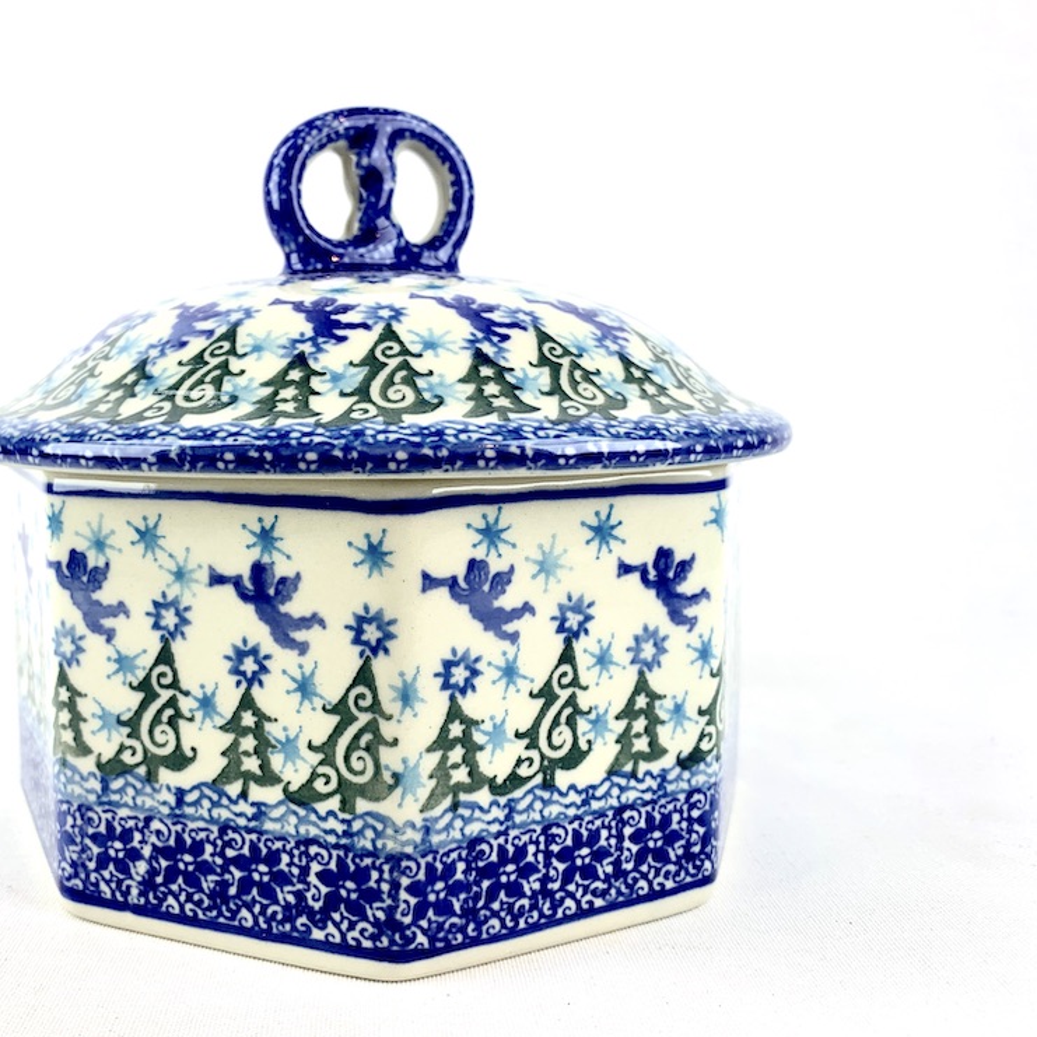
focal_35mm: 31
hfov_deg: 51.9
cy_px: 522
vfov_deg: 52.5
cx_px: 375
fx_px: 1051
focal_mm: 4.25
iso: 25
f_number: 1.8
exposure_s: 1/161
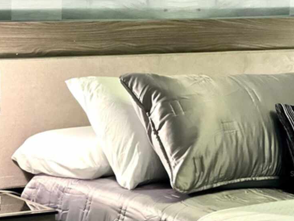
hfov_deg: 14.5
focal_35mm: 135
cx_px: 63
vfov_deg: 11.0
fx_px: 1147
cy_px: 173
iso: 400
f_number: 2.8
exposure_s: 1/17
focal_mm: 9
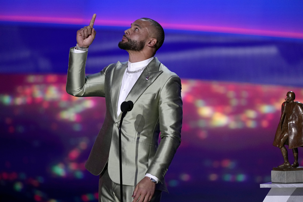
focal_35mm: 400
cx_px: 152
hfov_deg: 5.2
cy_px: 101
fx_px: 3366
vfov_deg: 3.4
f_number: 2.8
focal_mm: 400
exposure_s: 1/640
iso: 2000
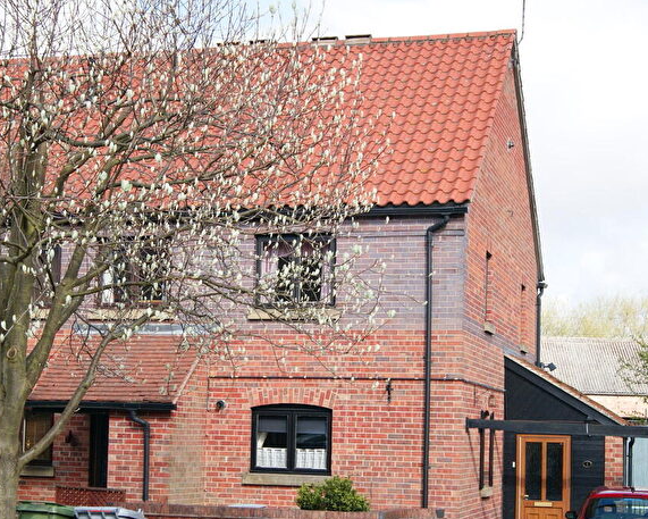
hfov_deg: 27.5
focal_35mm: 69
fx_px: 1324
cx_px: 294
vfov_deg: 22.2
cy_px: 263
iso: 100
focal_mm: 40
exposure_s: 1/160
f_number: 9
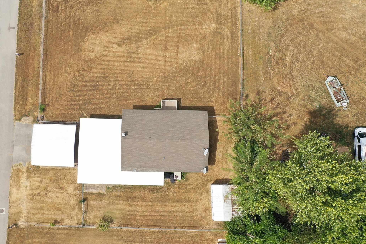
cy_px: 104
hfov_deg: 45.8
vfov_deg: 31.8
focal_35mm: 42
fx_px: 427
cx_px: 125
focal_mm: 10.26
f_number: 3.5
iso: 100
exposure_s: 1/50
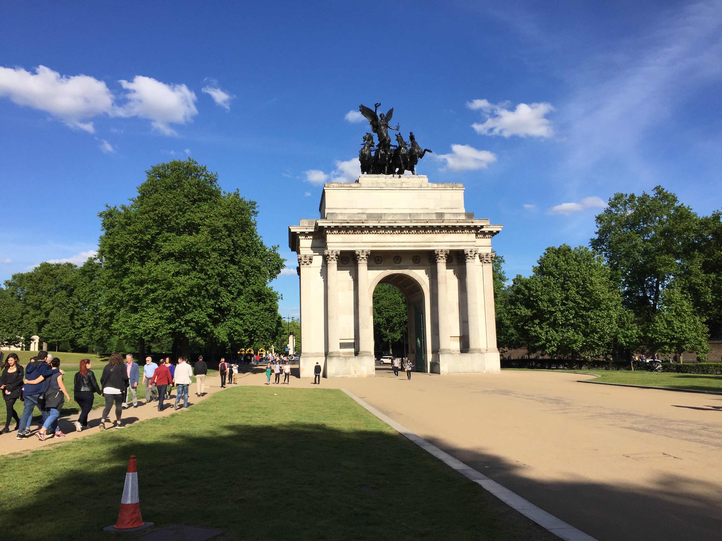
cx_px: 361
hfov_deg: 61.7
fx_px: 605
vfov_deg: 48.2
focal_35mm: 29
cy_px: 270
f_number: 2.2
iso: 32
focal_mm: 4.15
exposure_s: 1/2639
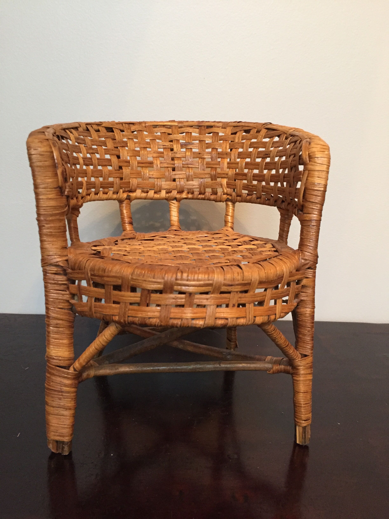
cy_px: 260
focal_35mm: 29
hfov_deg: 48.2
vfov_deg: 61.7
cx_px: 194
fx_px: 435
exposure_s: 1/17
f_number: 2.2
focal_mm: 4.15
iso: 250
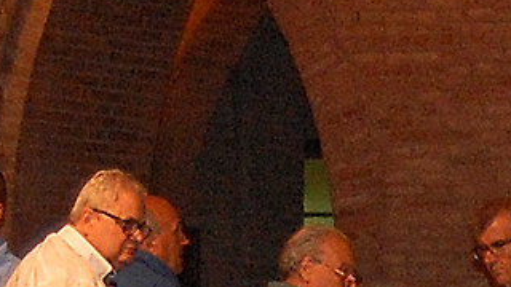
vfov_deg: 3.0
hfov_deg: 5.3
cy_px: 843
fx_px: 5420
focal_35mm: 400
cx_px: 821
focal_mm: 34
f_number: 4.5
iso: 800
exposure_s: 1/60
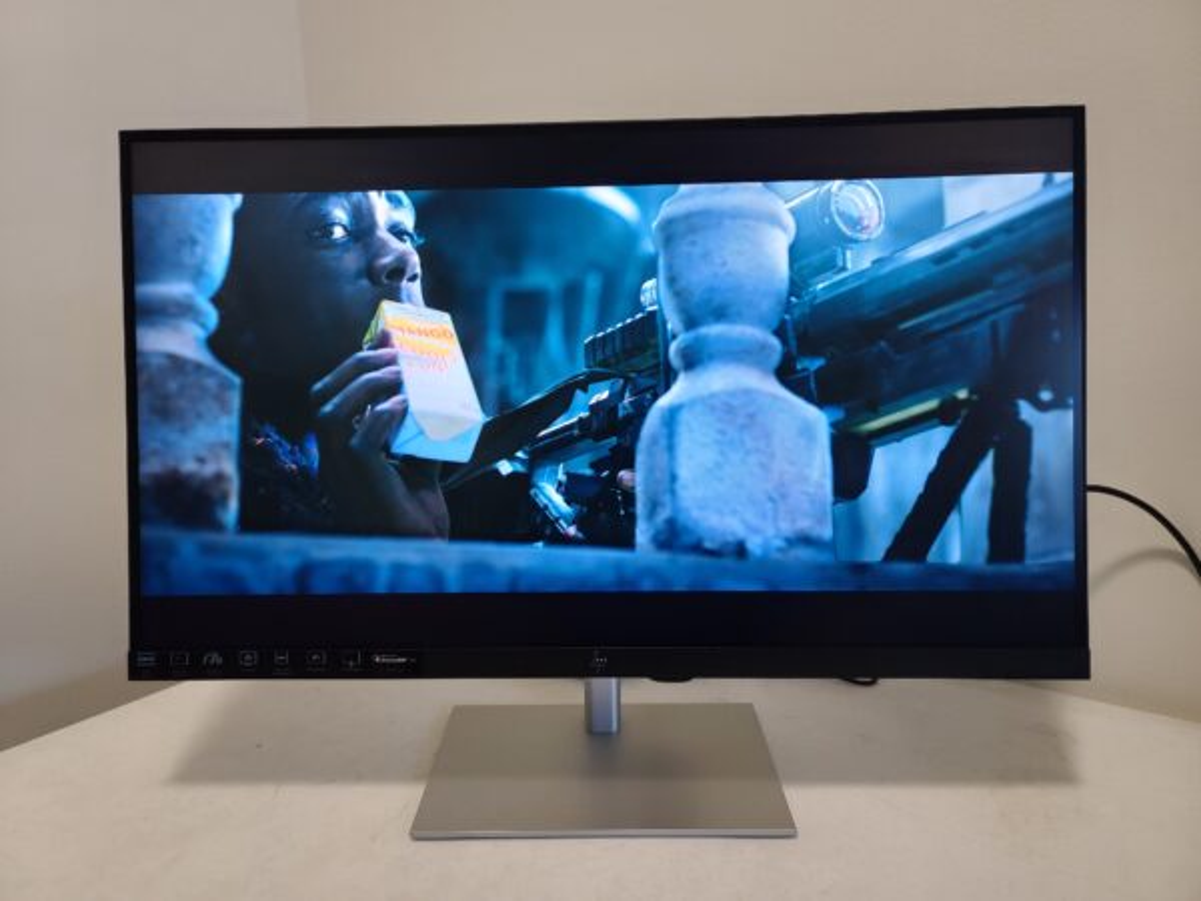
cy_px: 450
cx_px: 600
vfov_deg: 54.9
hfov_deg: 69.4
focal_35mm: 25
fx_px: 867
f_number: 1.8
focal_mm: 7
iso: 320
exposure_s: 1/39
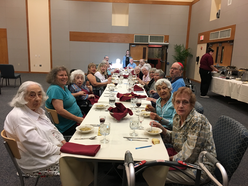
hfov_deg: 61.7
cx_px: 124
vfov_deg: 48.2
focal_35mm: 29
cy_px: 93
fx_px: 208
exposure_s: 1/30
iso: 125
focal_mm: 4.15
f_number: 2.2
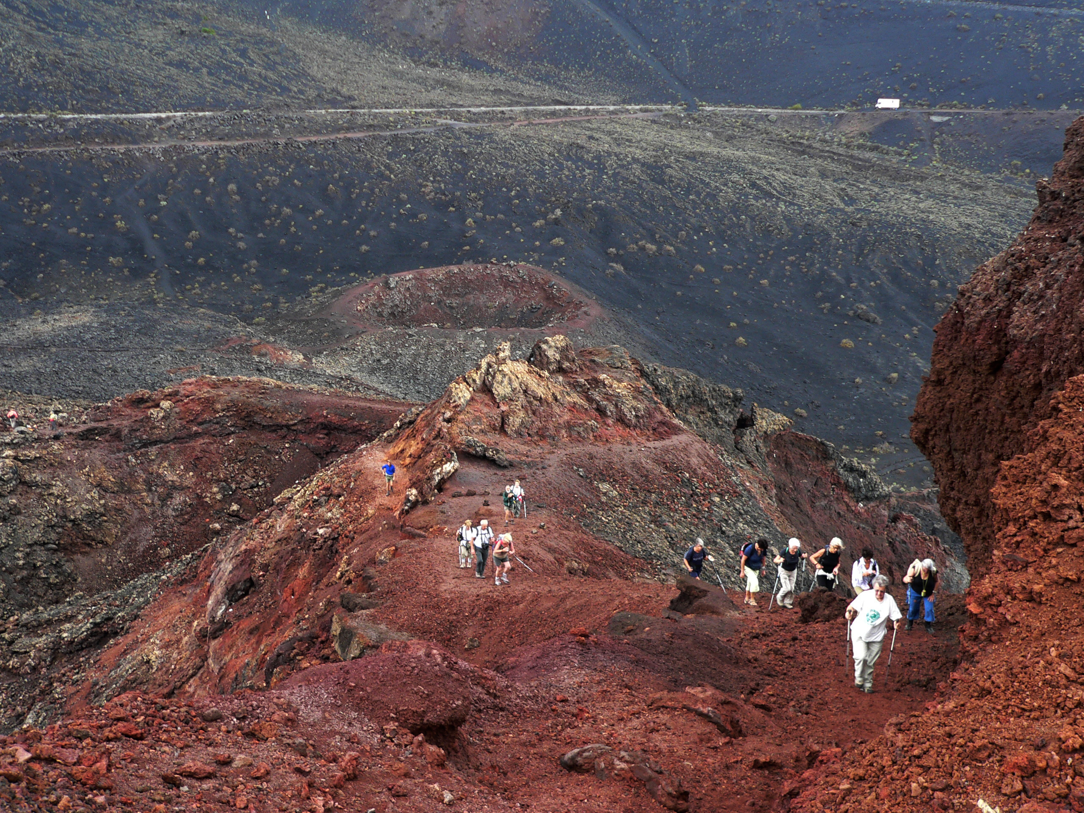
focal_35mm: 48
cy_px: 406
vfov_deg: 30.3
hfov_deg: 39.7
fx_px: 1503
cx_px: 542
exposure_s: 1/50
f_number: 2.8
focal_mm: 7.9
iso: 100
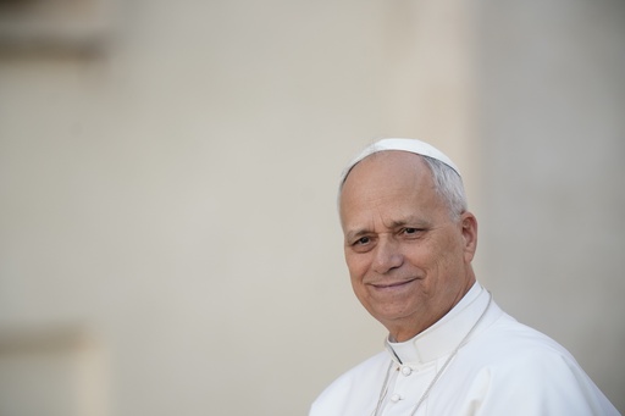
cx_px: 312
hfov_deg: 3.7
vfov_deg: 2.5
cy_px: 208
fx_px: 9719
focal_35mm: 560
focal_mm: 560
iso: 1000
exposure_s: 1/500
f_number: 4
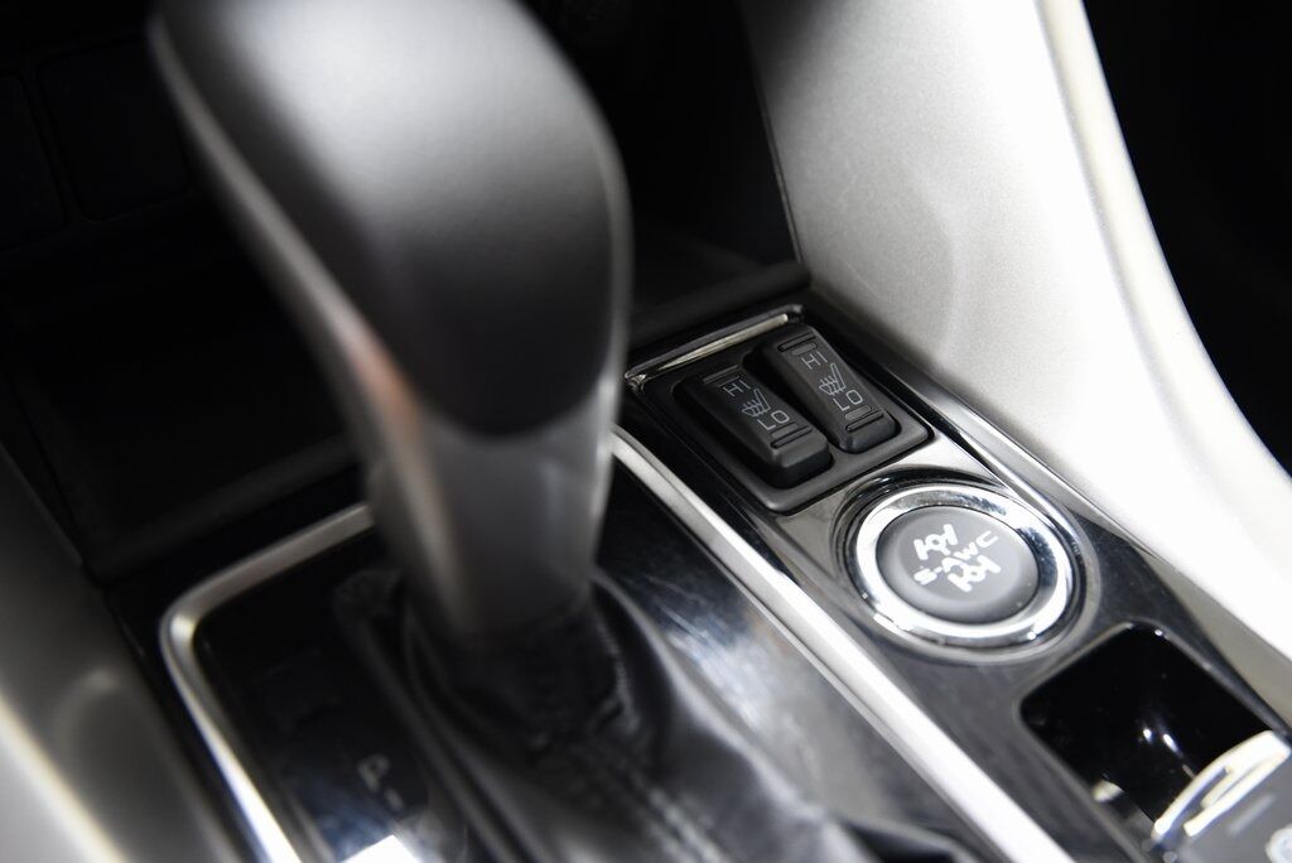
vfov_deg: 31.9
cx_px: 646
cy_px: 432
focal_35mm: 42
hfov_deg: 46.4
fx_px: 1508
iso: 2500
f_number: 4
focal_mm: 42
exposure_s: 1/15
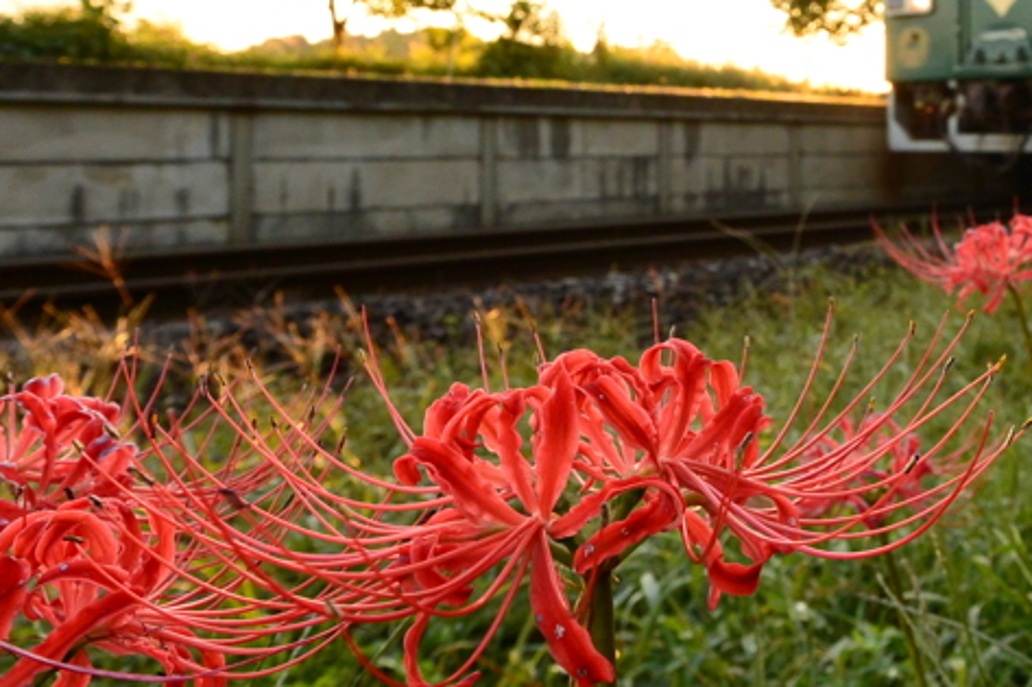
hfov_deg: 45.6
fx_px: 1118
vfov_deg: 32.9
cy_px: 109
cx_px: 901
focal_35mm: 39
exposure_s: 1/200
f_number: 4.5
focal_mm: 6.7
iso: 400
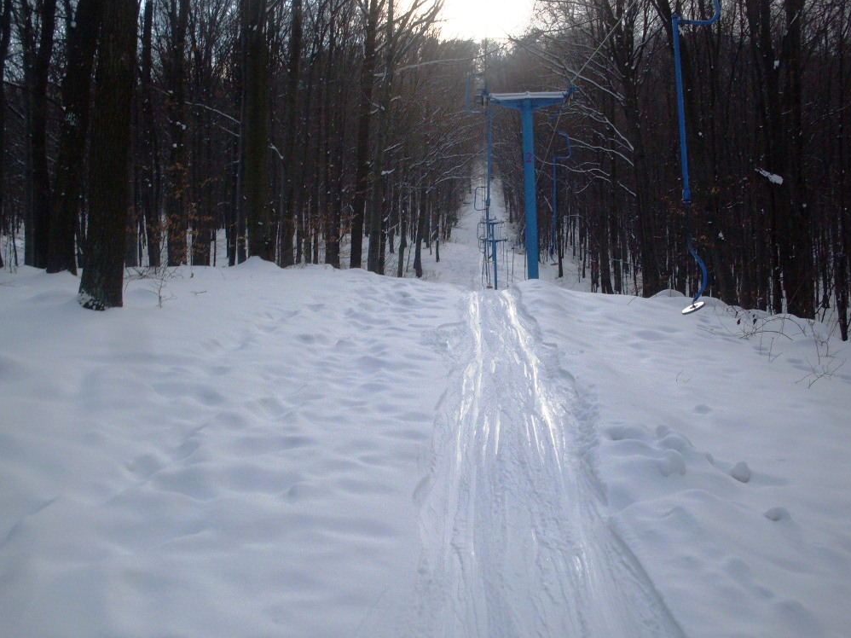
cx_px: 422
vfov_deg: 36.8
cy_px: 324
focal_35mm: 39
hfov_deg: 47.9
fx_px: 959
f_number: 8.4
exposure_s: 1/180
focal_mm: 6.3
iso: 80
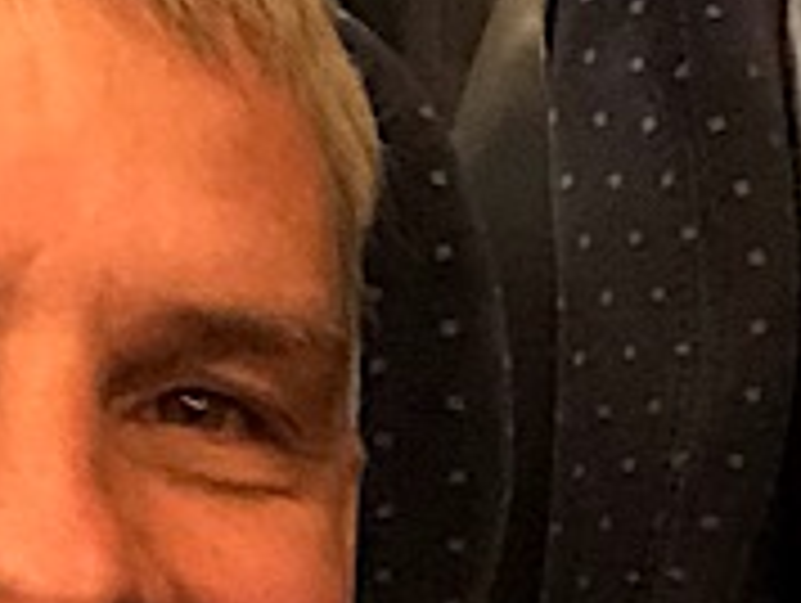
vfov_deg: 9.2
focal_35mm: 162
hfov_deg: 12.1
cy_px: 410
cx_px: 680
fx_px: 3754
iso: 500
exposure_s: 1/17
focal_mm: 2.87
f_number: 2.2
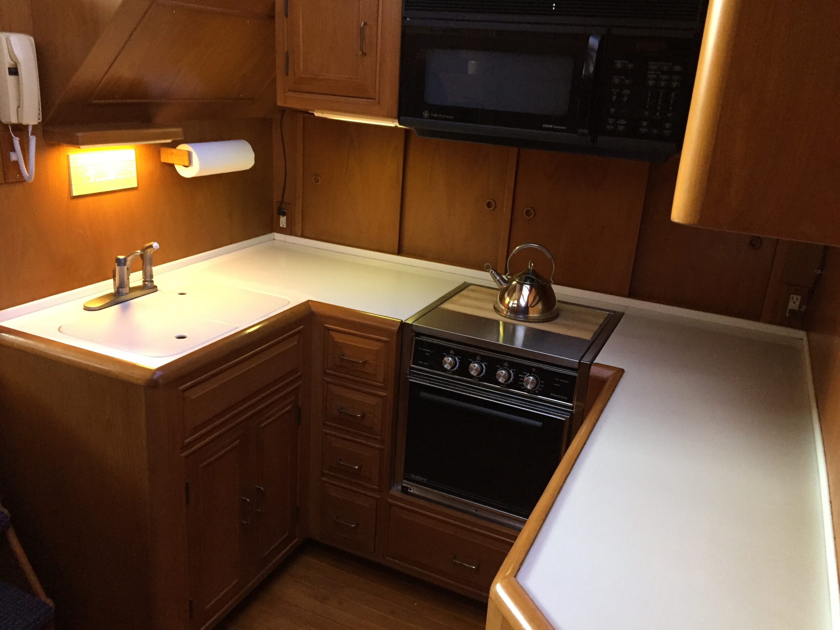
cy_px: 315
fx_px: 704
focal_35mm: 29
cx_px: 420
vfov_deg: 48.2
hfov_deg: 61.7
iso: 200
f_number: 2.2
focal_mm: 4.15
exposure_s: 1/30
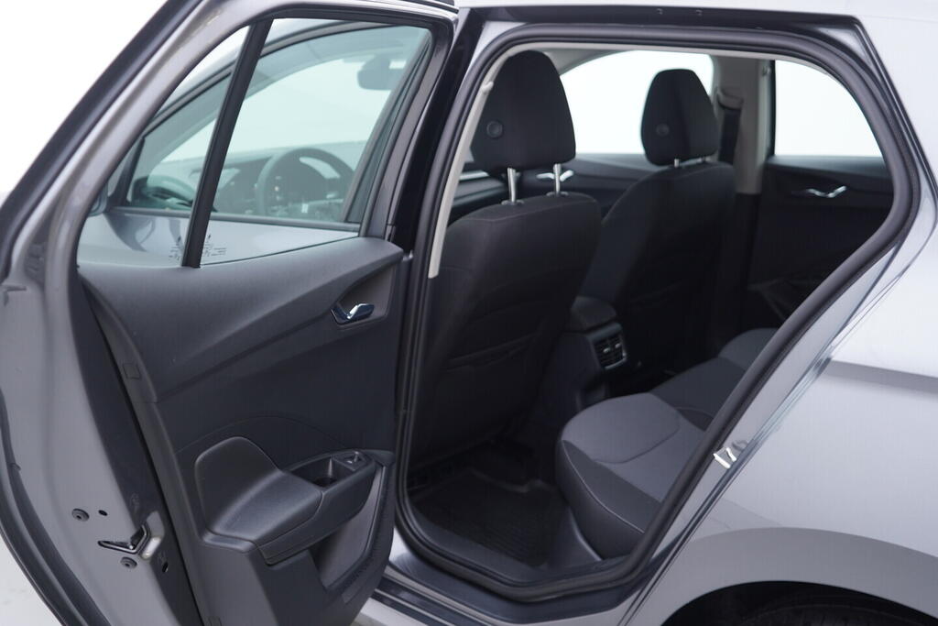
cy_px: 313
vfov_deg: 36.9
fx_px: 938
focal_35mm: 36
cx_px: 469
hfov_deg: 53.1
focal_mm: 24
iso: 125
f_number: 2.8
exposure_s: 1/40
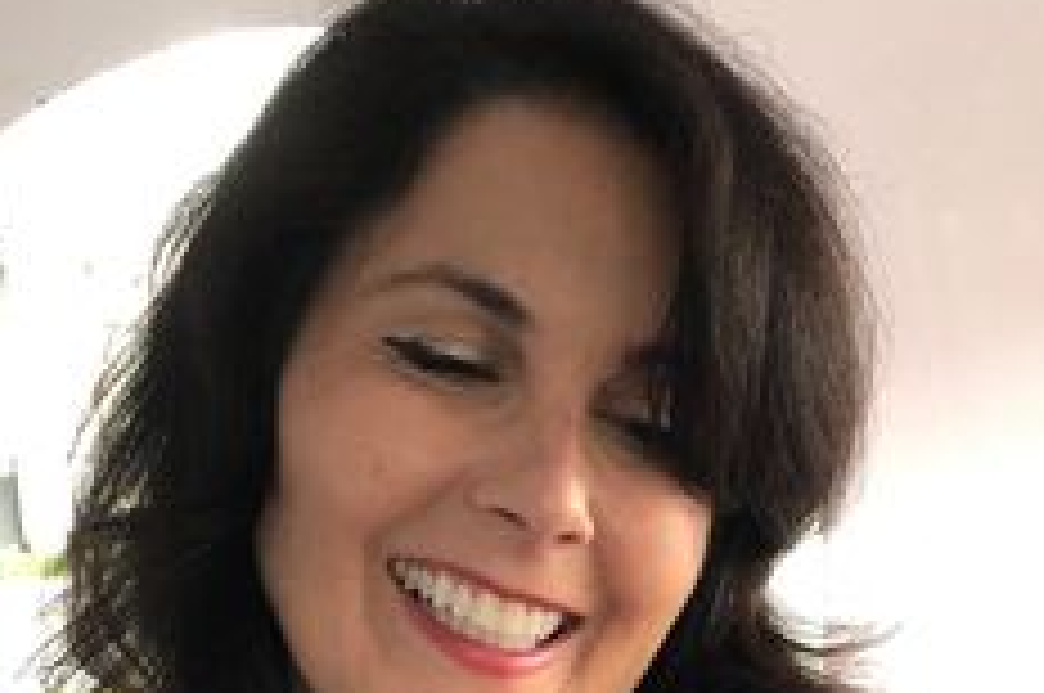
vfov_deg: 18.1
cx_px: 680
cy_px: 1024
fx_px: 1940
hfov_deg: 29.9
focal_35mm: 67
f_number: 1.8
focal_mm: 3.99
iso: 40
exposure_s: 1/15
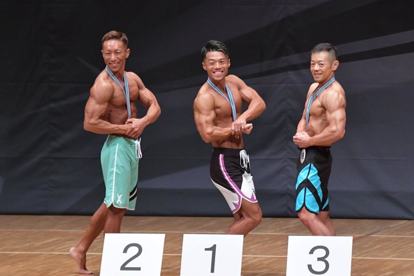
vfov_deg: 4.3
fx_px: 3656
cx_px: 212
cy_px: 146
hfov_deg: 6.5
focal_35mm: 318
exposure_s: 1/400
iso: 6400
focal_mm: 200
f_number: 5.6
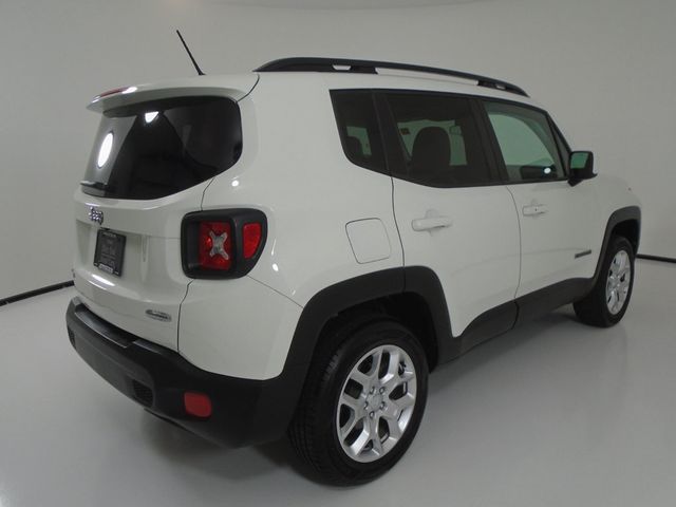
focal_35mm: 26
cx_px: 338
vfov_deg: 53.1
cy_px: 254
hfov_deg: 67.3
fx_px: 508
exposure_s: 1/320
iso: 100
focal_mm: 4.6
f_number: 3.2
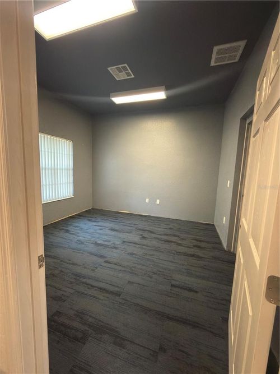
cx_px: 140
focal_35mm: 14
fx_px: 151
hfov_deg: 85.7
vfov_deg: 102.1
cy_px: 187
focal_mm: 2.22
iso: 320
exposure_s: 1/20
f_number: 2.2
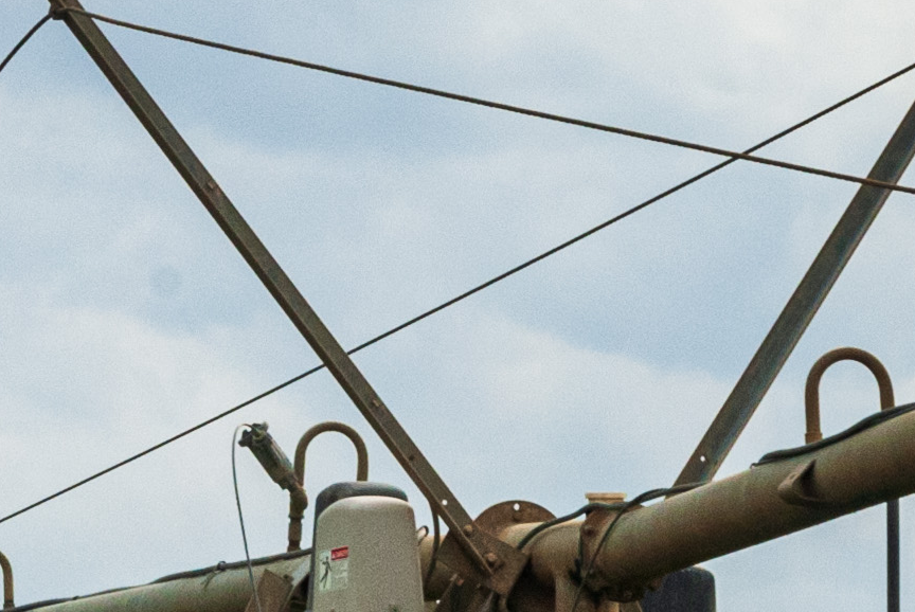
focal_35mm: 269
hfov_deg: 7.5
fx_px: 6844
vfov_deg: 5.1
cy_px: 993
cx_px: -366
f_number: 16
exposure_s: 1/200
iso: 400
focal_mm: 40
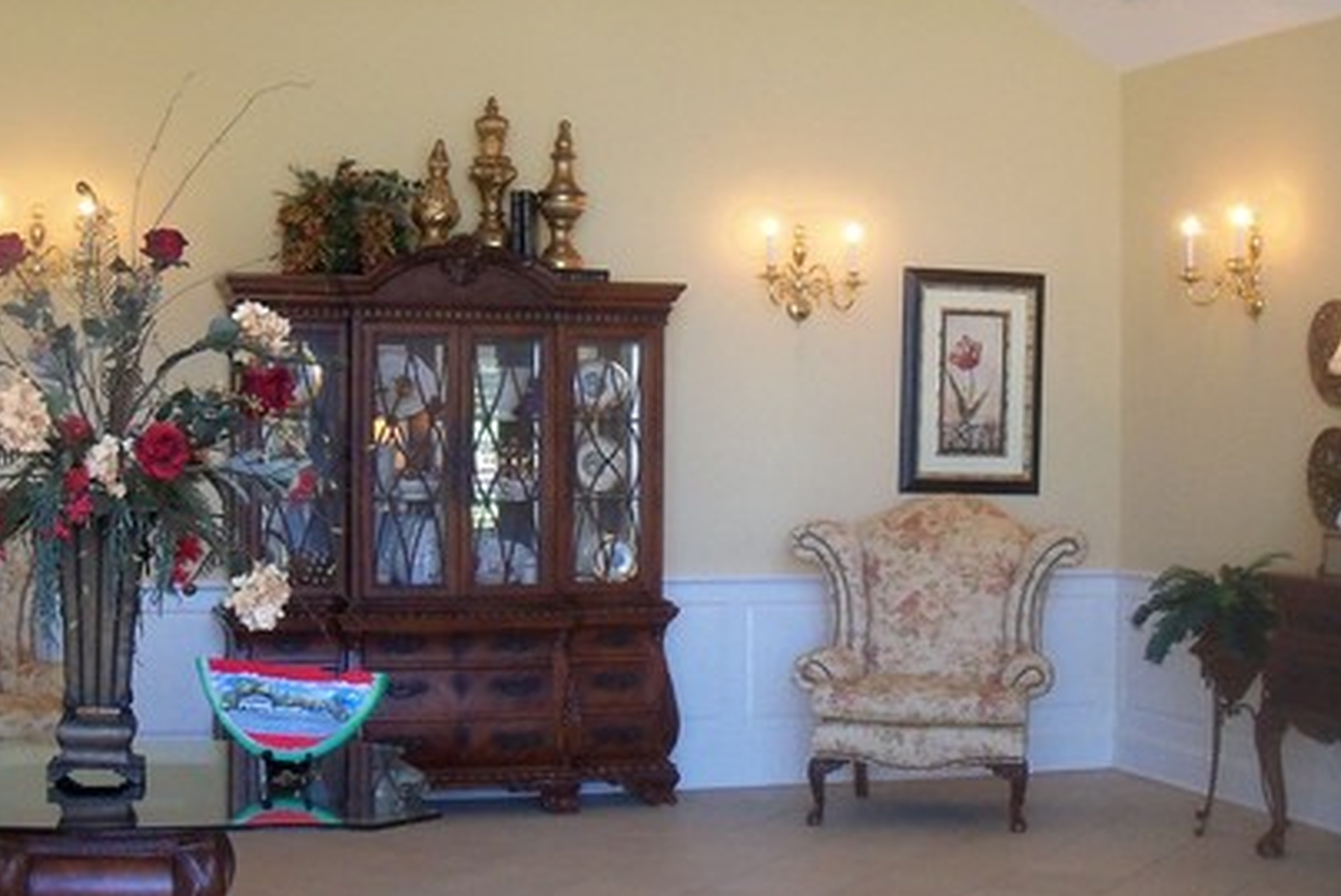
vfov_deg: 21.6
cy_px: 377
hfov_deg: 31.9
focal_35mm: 63
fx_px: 2348
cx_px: 707
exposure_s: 1/40
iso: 250
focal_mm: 6.2
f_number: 3.5
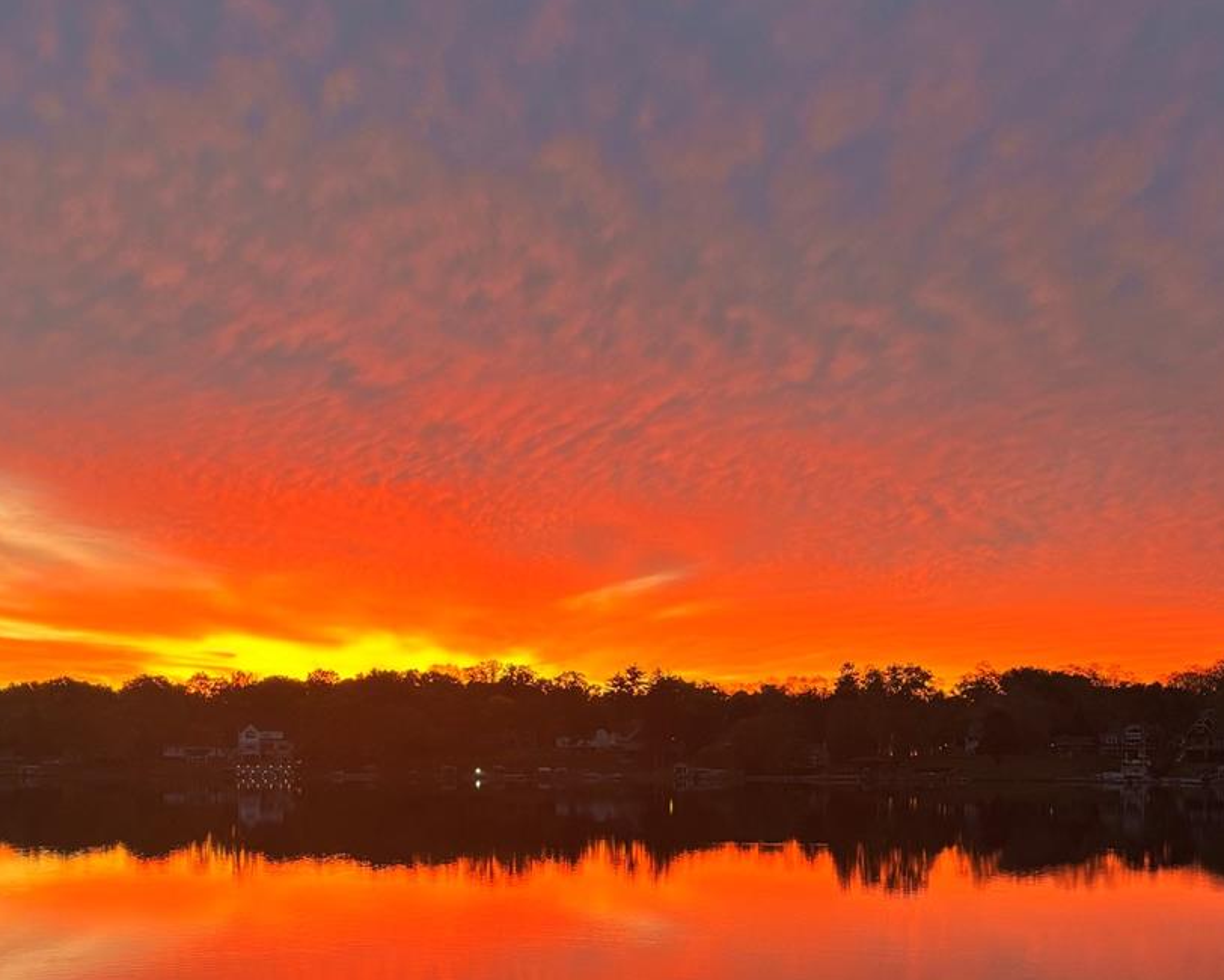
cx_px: 396
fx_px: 1739
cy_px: 816
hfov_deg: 38.3
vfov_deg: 30.5
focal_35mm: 48
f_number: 1.6
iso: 125
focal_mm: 5.96
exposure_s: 1/75
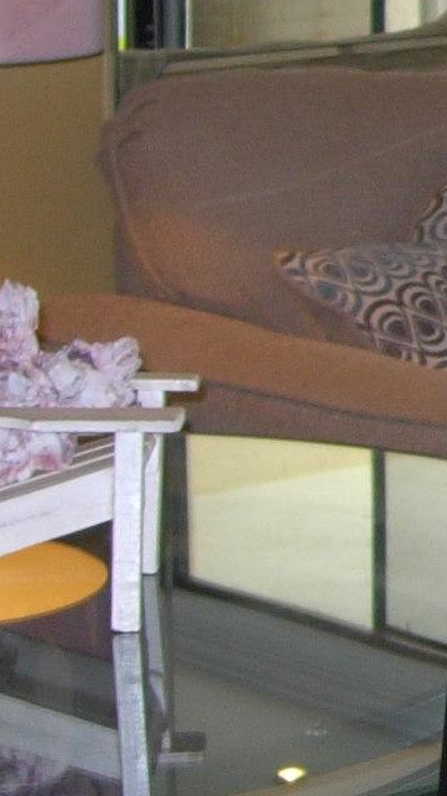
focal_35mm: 167
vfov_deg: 12.8
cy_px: 157
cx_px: 1222
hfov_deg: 6.7
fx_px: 3524
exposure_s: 1/64
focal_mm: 7.8
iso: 79
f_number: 2.8
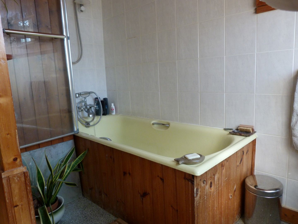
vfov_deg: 54.9
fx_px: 215
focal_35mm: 25
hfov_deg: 69.4
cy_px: 112
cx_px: 149
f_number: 2.8
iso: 160
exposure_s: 1/60
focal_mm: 4.5
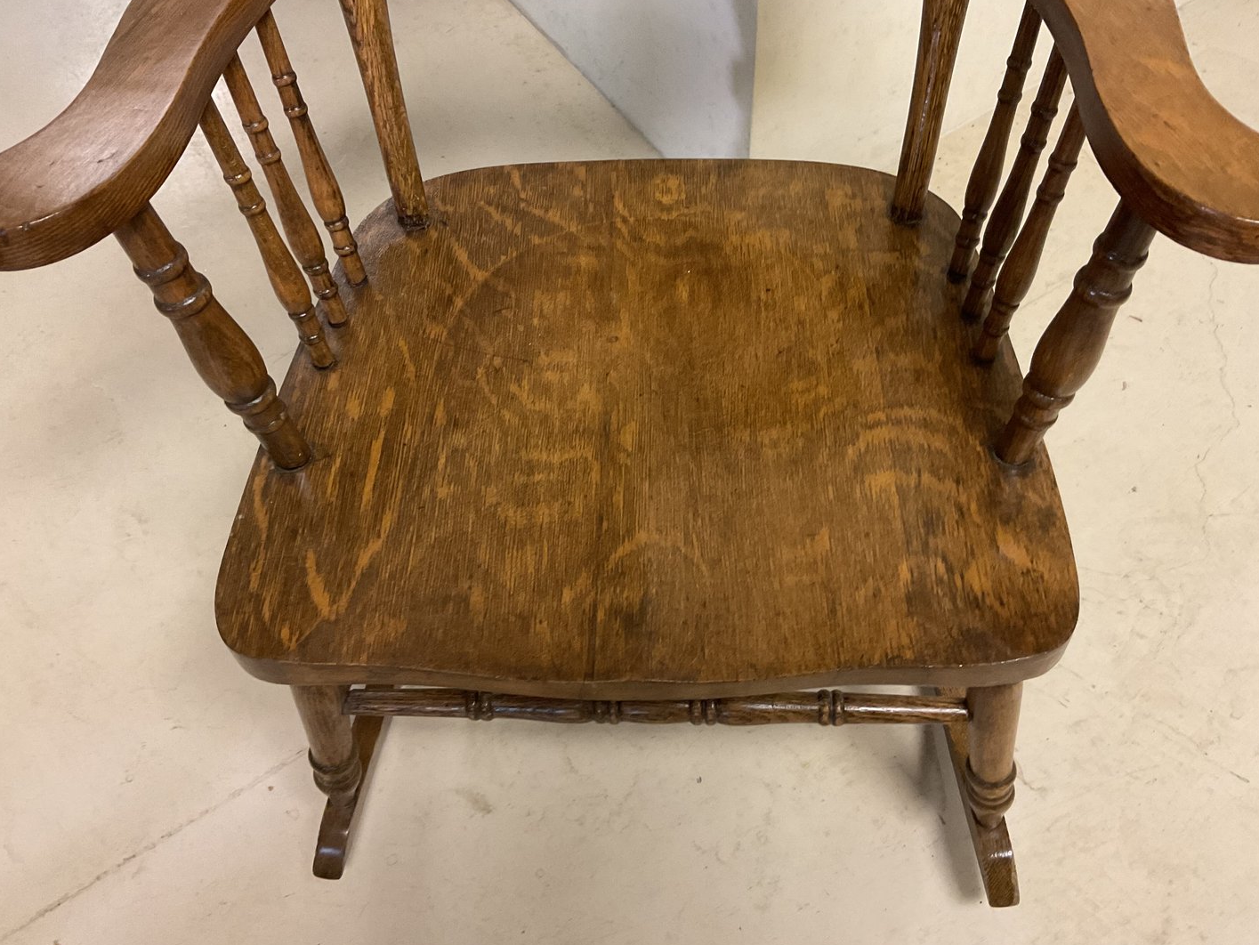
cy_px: 466
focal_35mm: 31
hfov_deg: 58.3
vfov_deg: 45.5
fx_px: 1128
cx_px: 670
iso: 250
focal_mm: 3
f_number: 1.8
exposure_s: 1/60
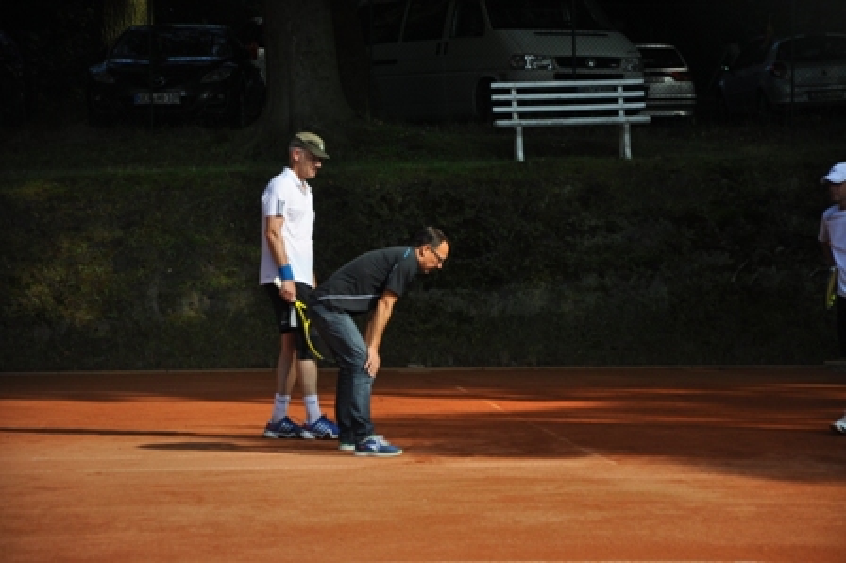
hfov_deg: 13.0
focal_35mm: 158
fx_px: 3698
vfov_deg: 8.7
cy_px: 282
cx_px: 423
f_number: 6.3
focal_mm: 105
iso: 400
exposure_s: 1/1600
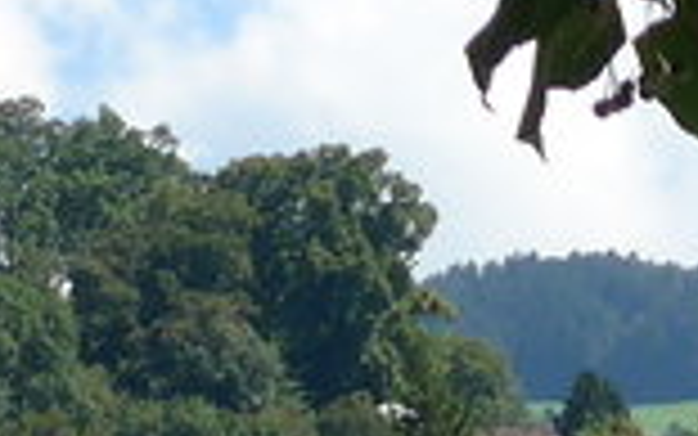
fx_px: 7669
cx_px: 860
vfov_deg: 3.2
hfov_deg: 5.2
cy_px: 1425
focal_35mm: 403
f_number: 3.2
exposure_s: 1/800
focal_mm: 10.1
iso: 80
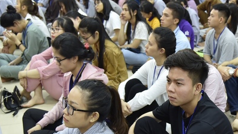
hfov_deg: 37.0
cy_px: 108
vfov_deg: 21.6
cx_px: 178
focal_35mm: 55
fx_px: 347
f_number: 4
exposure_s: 1/30
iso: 1000
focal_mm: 32
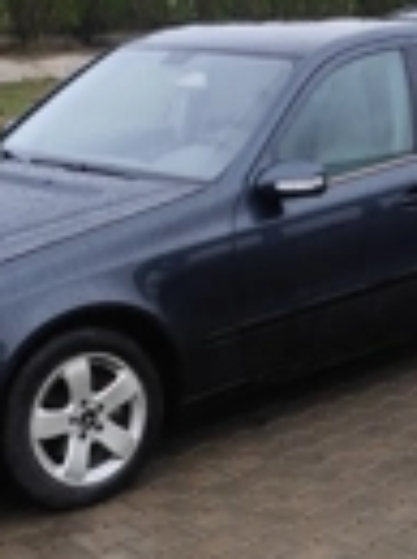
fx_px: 1144
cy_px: 452
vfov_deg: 26.9
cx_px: 288
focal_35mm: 71
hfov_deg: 20.6
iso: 50
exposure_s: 1/100
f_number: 1.65
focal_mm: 6.19
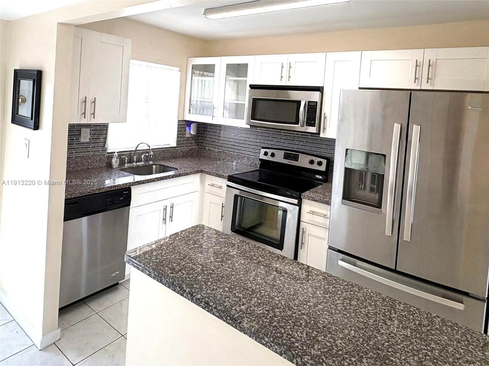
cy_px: 183
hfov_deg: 94.5
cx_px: 244
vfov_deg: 78.1
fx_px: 226
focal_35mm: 16
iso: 80
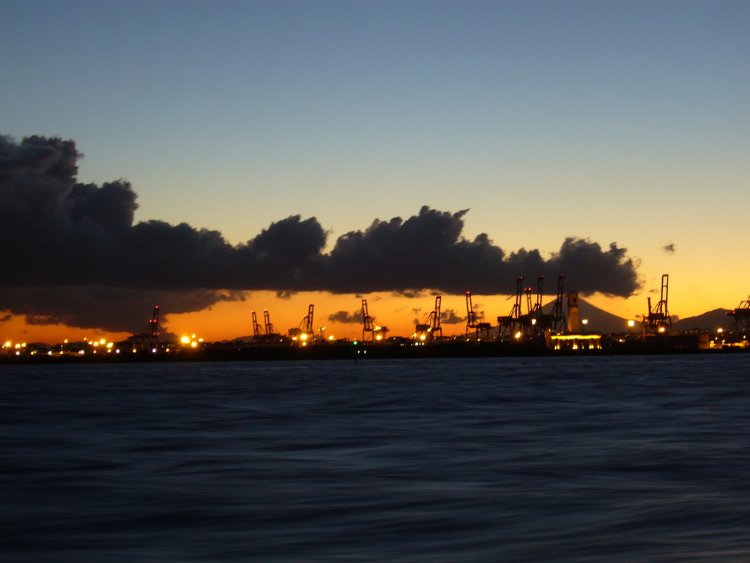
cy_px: 282
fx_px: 1603
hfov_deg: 26.3
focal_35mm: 74
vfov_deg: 19.9
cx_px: 375
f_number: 4.1
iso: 80
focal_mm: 12.2
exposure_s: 1
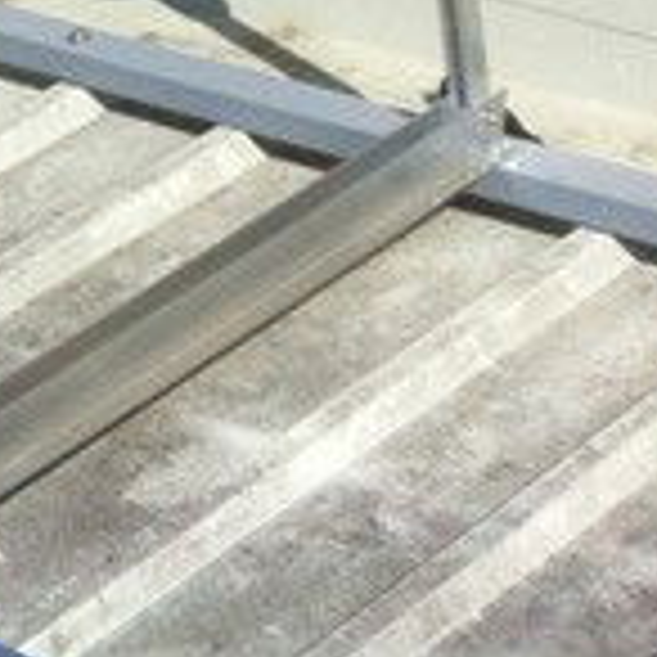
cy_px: -680
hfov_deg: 9.1
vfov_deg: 9.6
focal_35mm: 169
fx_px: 3629
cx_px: -1004
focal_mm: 3.85
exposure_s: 1/1885
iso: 80
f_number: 2.8
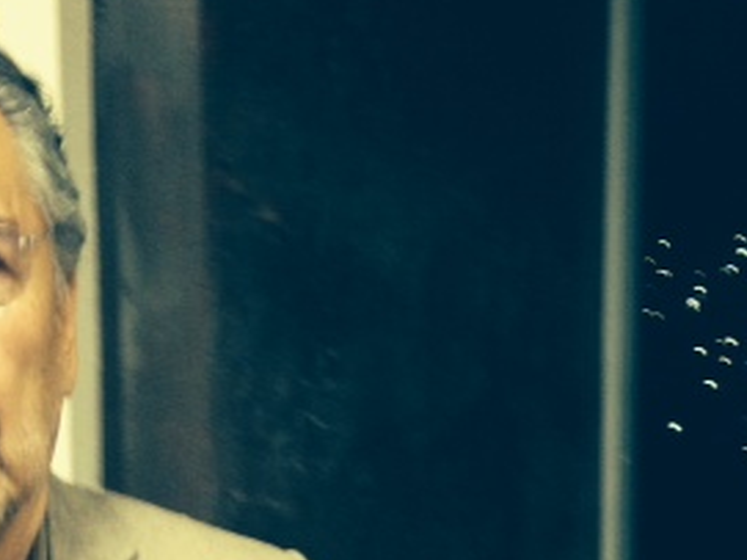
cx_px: 292
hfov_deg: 25.0
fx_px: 1682
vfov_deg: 18.2
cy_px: 621
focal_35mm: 78
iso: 320
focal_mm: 4.12
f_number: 2.4
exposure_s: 1/20
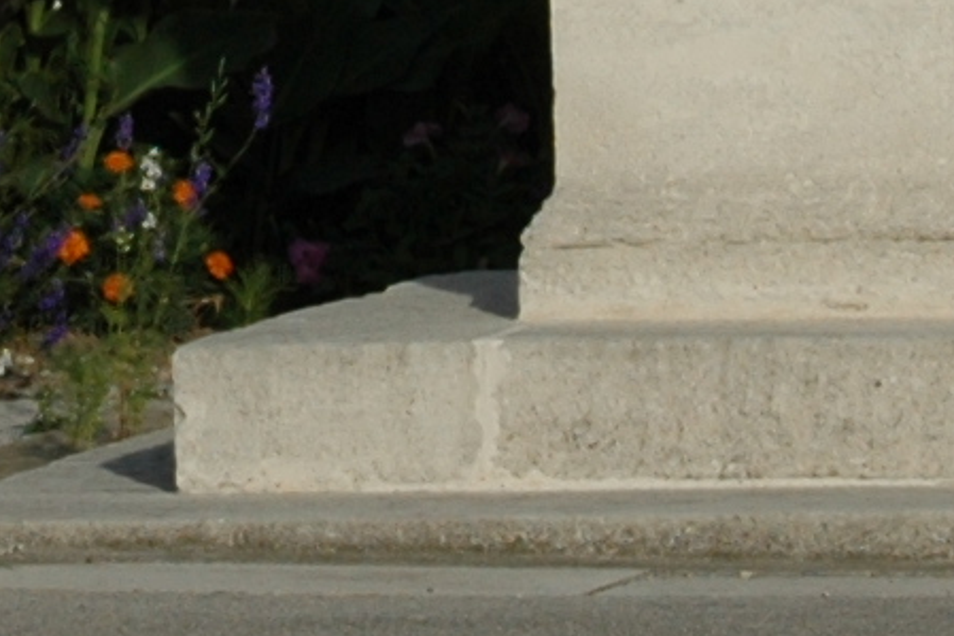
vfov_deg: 3.1
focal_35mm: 442
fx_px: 11708
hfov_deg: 4.7
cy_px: -976
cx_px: -55
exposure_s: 1/500
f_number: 11
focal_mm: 44
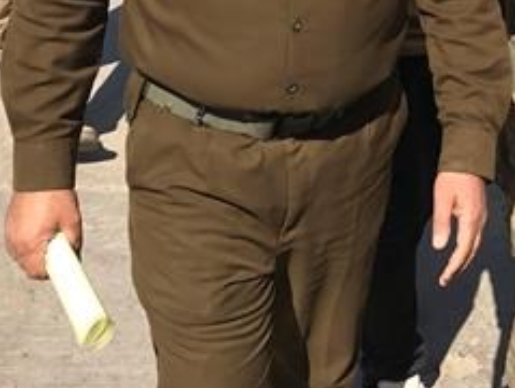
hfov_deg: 24.3
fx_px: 1132
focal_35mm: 76
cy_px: -131
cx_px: 528
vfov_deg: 18.0
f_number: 1.8
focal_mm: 3.99
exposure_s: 1/1842
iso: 20
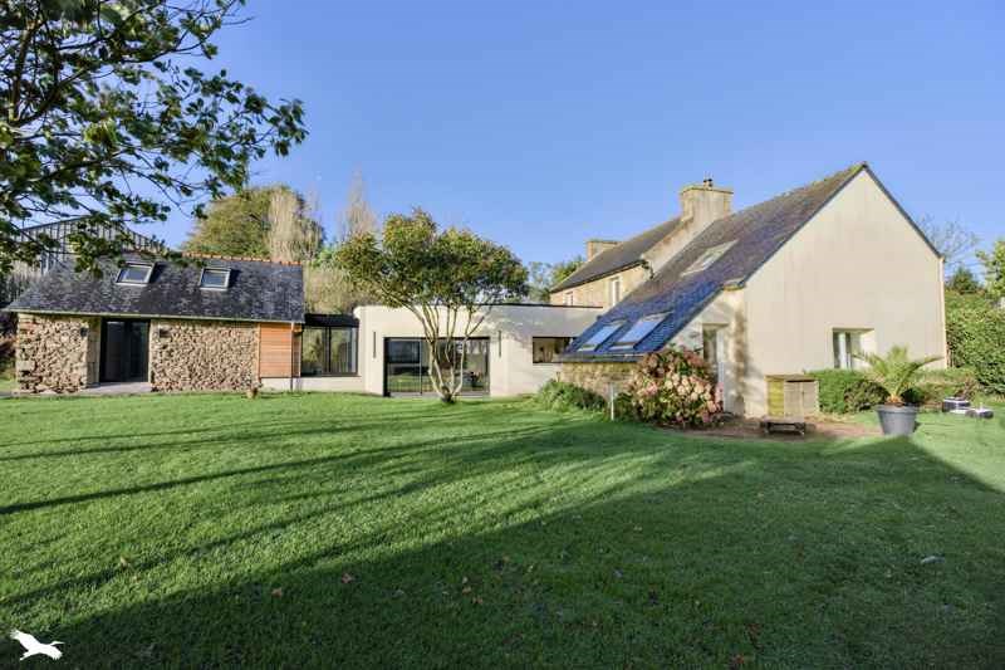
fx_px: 447
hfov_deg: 96.7
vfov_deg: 73.7
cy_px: 335
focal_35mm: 16
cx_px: 502
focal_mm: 16
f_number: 8
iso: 800
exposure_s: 1/4000
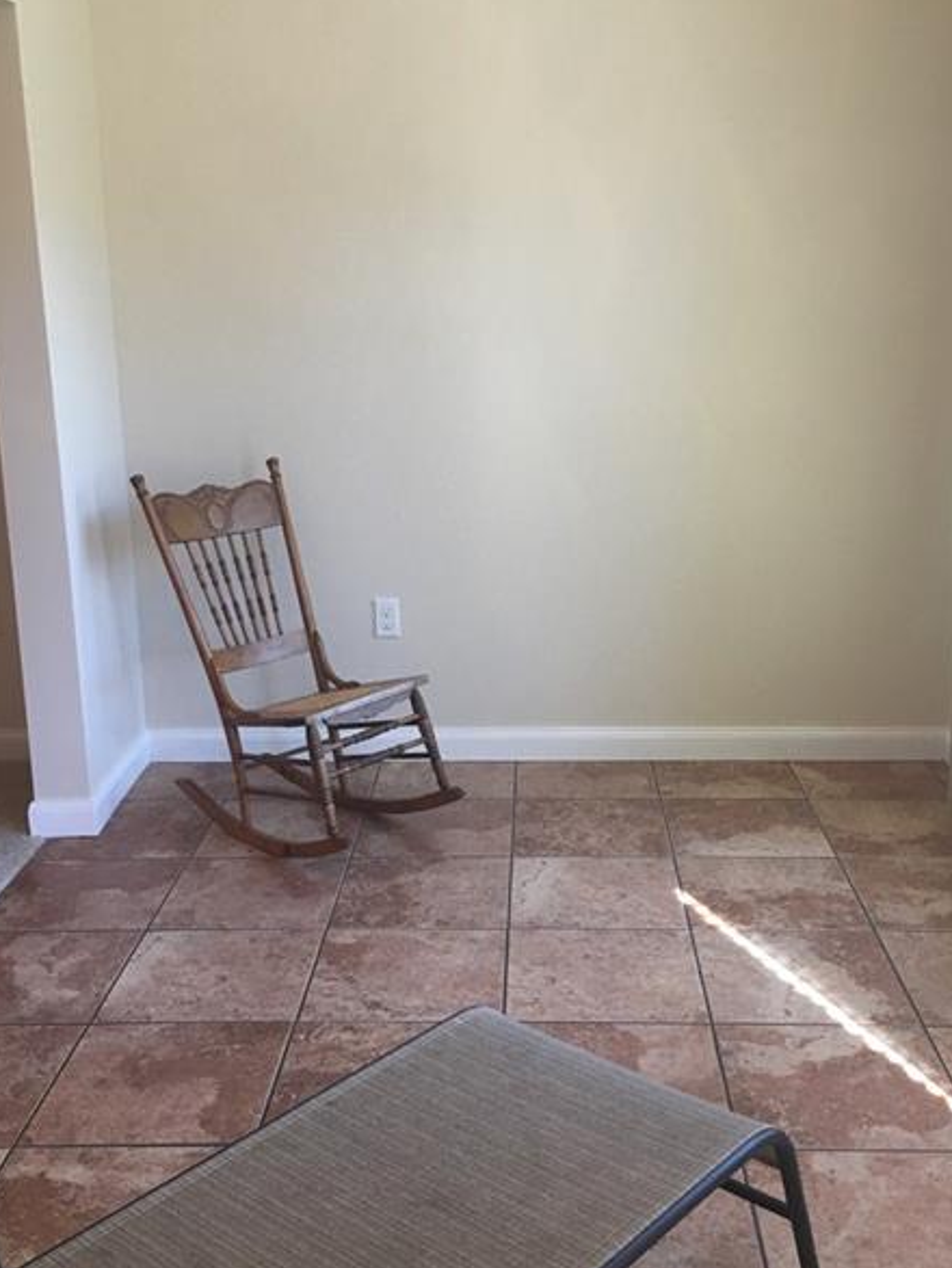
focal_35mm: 38
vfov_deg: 49.0
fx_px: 1392
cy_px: 645
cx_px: 508
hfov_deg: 37.7
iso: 40
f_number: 2.2
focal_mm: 4.15
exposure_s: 1/30
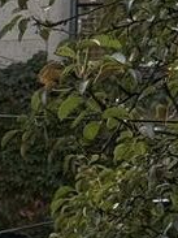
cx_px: -273
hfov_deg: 4.0
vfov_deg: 5.3
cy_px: 384
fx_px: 2526
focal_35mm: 368
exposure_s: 1/527
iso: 80
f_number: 1.78
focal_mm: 6.76
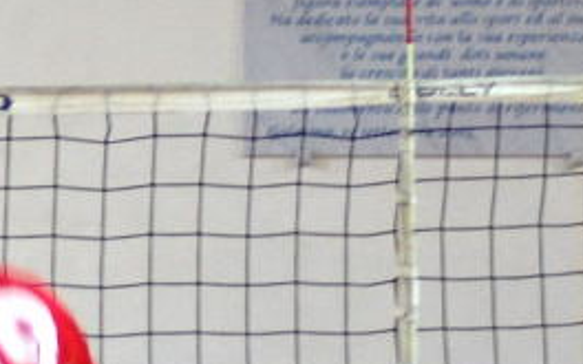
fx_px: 6578
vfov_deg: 3.2
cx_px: -73
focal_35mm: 414
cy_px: 195
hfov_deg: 5.1
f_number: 4
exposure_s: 1/50
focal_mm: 70
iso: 800
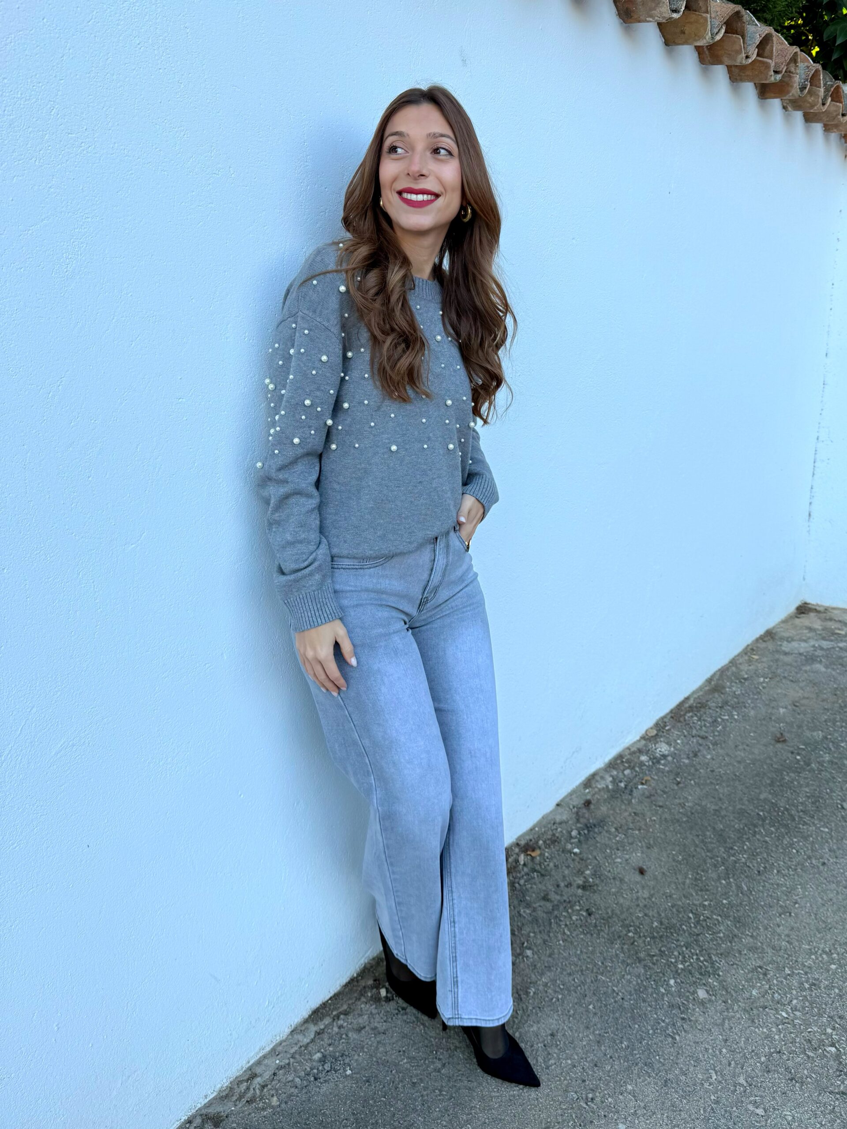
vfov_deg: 71.6
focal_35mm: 24
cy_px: 564
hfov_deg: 56.8
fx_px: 783
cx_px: 424
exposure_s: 1/467
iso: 80
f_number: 1.78
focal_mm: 6.76
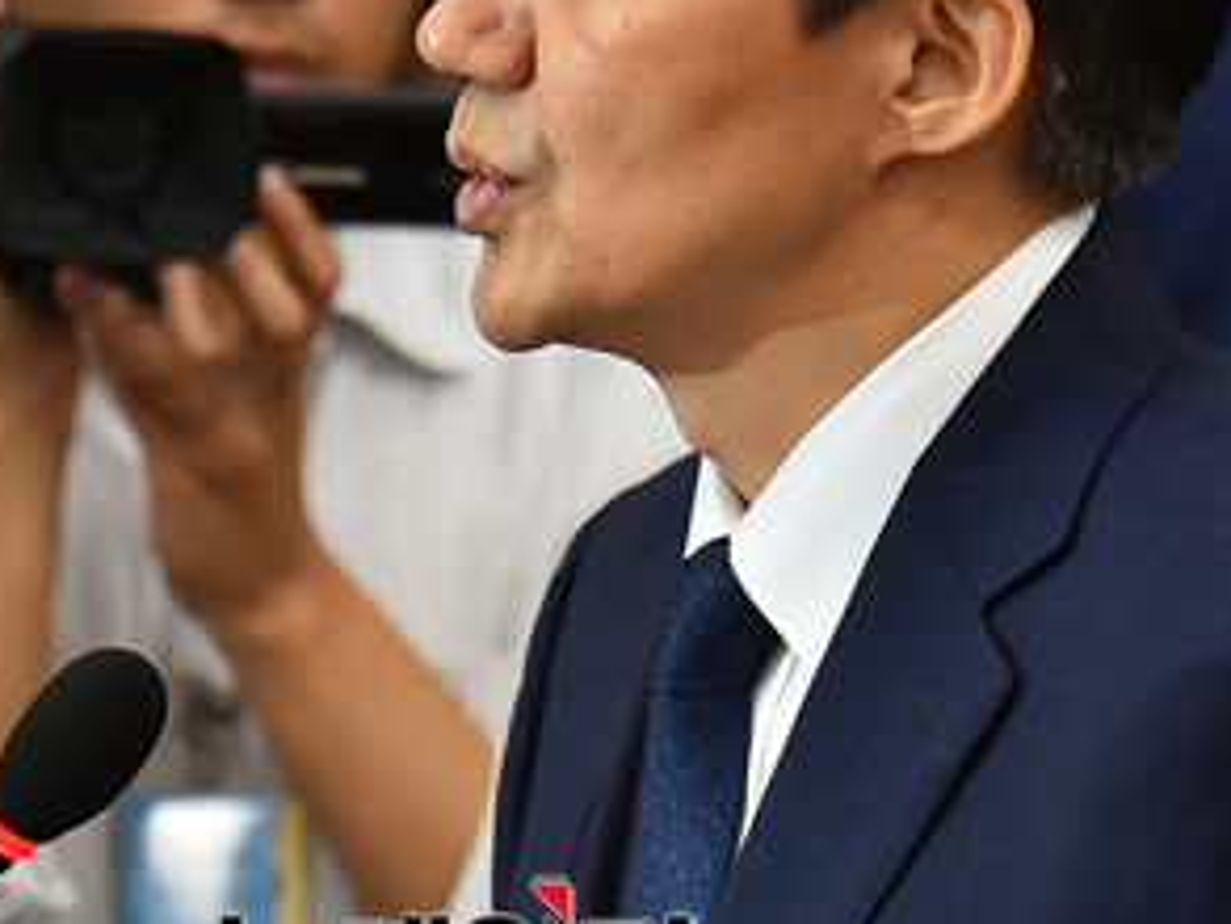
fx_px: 17895
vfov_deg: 3.0
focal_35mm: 503
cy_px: 250
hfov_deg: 3.9
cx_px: 441
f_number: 5.6
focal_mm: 240
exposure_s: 1/250
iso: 2500
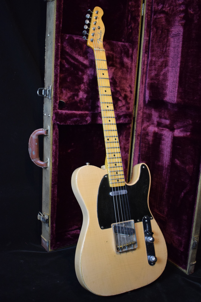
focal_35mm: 36
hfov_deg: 36.9
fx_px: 301
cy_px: 151
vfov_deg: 53.1
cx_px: 100
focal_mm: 24
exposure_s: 1/60
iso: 2200
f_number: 3.8
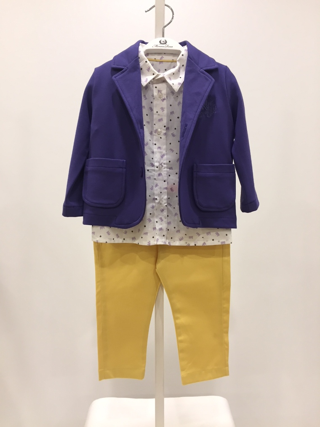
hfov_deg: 48.2
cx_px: 160
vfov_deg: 61.7
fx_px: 357
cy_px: 214
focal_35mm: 29
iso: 100
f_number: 2.2
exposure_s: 1/33
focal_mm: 4.15
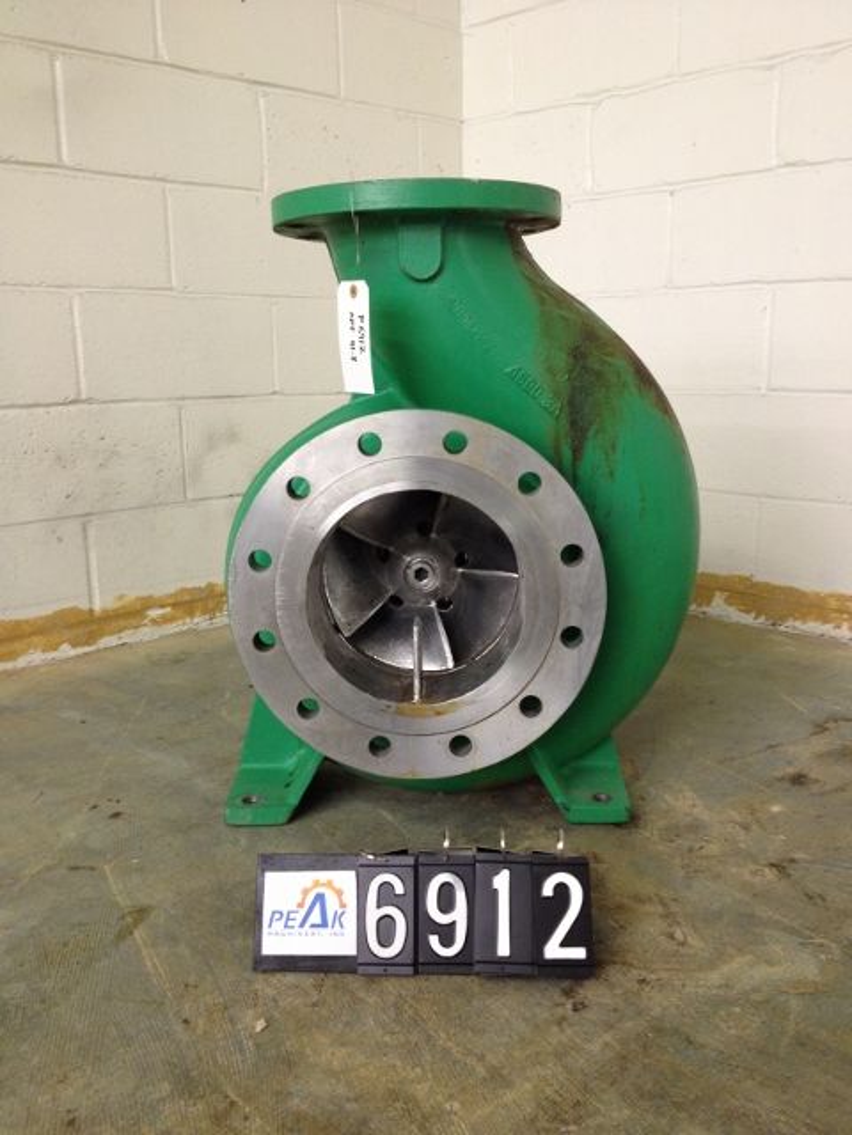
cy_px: 568
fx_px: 1149
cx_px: 426
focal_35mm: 35
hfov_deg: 40.7
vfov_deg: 52.6
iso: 125
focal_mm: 4.28
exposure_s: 1/20
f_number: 2.4
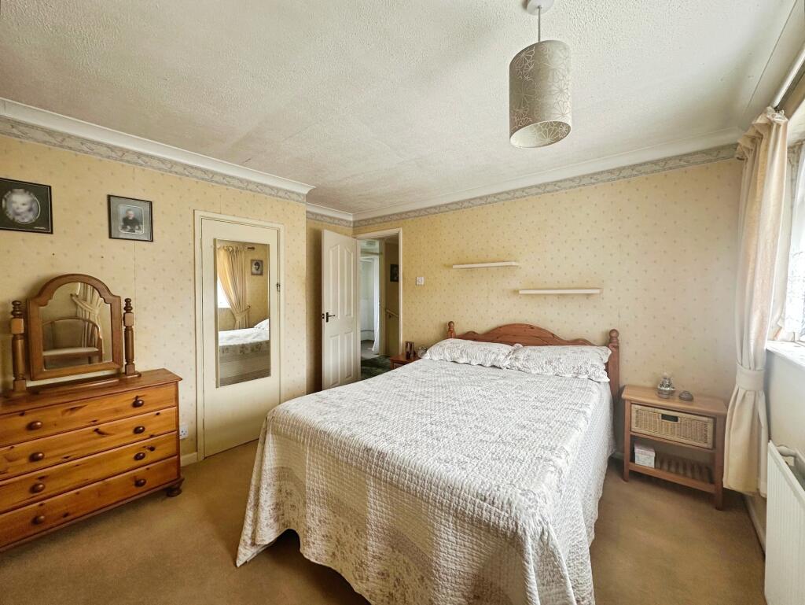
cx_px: 402
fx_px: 326
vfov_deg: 85.7
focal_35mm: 14
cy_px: 302
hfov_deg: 102.0
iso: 100
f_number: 2.2
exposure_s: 1/99
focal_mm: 2.22
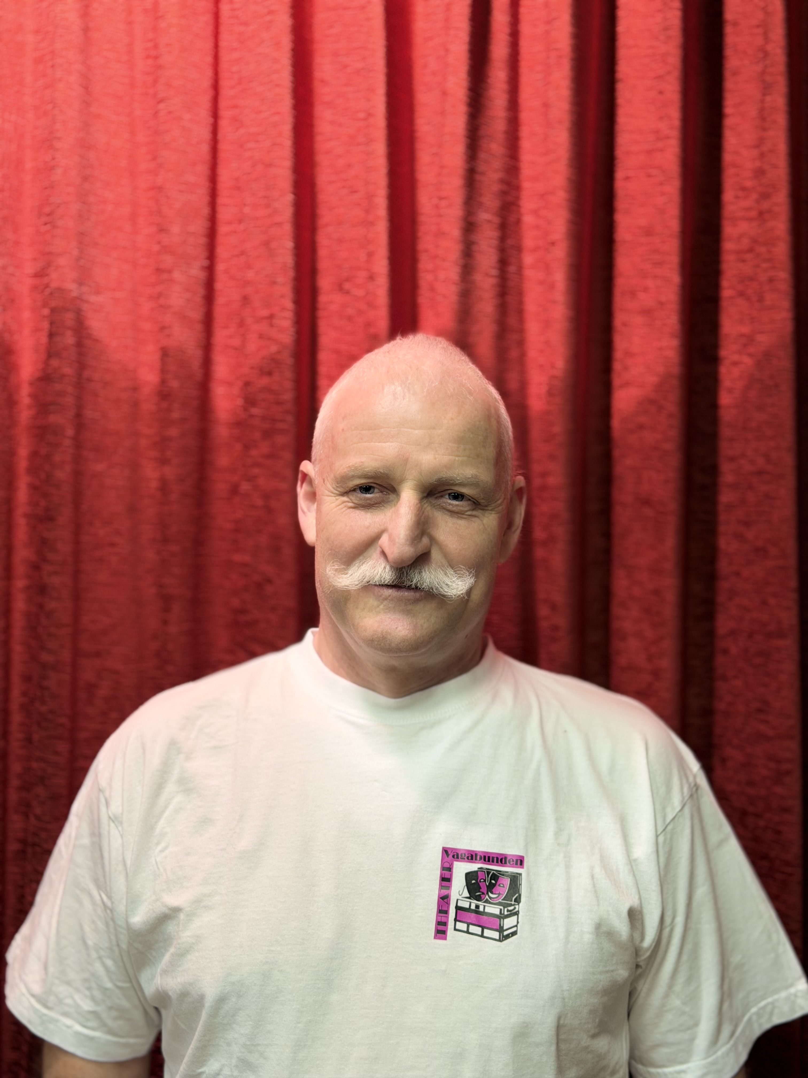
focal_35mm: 48
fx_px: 1494
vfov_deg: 39.7
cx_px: 404
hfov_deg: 30.3
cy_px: 539
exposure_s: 1/50
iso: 125
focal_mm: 6.76
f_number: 1.78
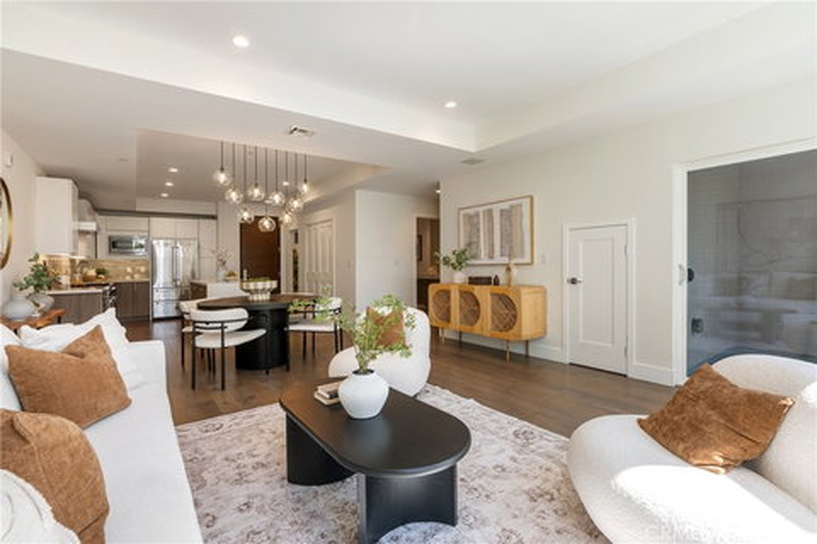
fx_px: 363
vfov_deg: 73.7
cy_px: 272
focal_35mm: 16
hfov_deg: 96.7
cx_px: 408
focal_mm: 16
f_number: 9
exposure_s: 1/30
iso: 320
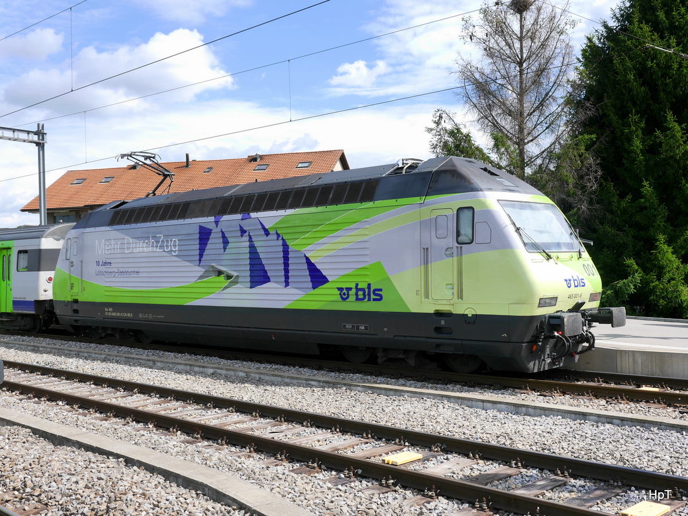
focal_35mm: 40
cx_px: 344
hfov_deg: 46.8
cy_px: 258
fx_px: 795
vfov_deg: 36.0
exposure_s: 1/320
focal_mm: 20
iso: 160
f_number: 8
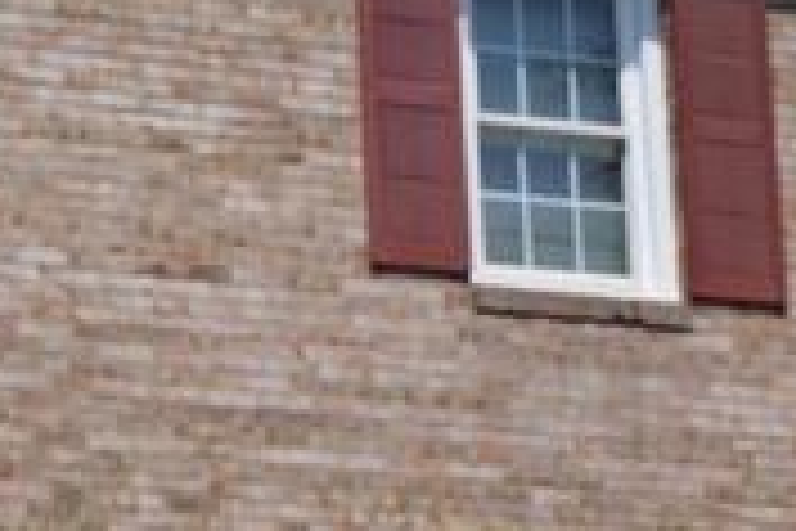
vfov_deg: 9.4
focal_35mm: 144
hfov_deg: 13.8
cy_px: 565
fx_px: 3184
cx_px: -198
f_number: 11
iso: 200
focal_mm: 34
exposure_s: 1/500
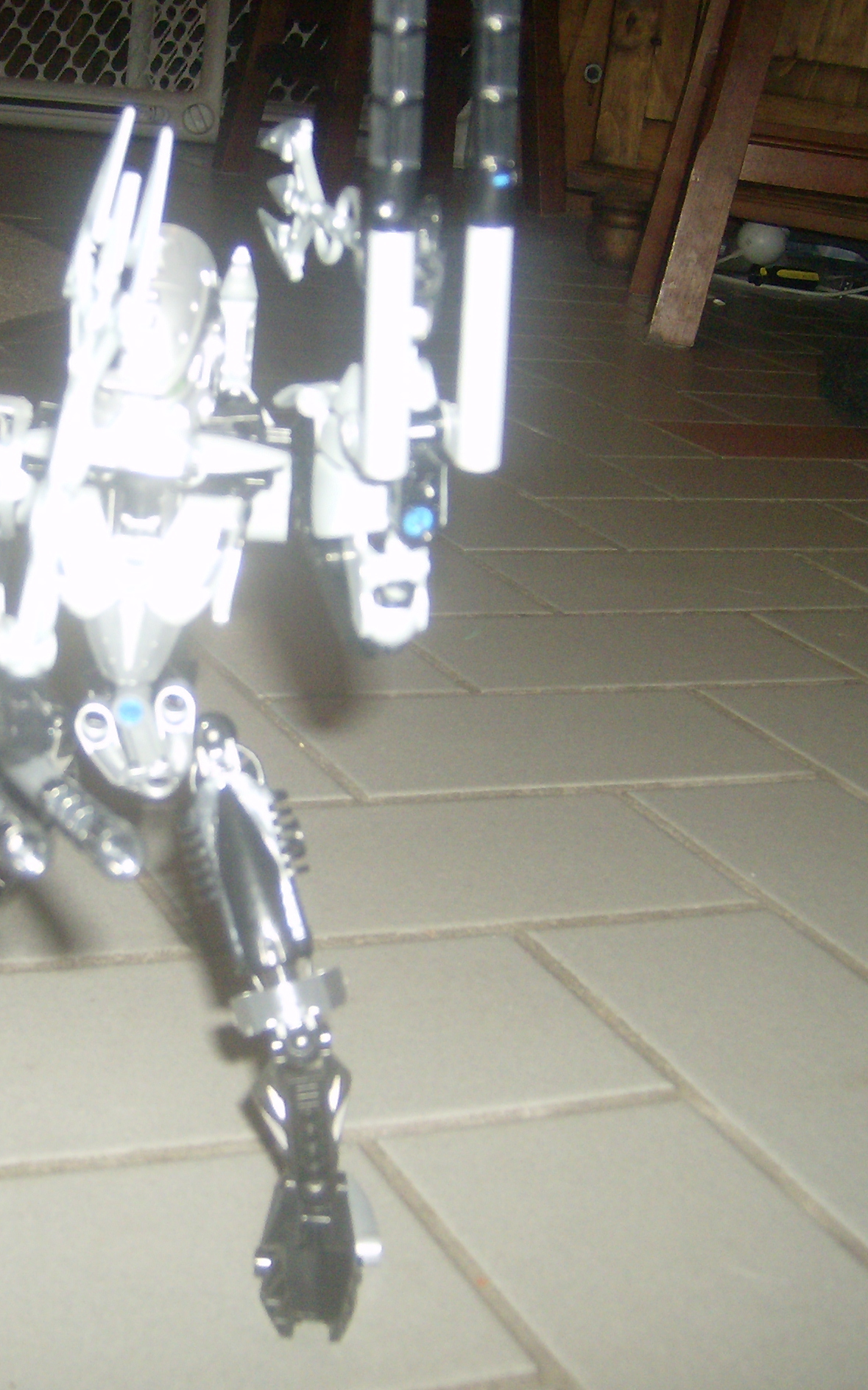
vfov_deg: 38.9
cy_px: 705
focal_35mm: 52
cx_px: 135
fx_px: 1968
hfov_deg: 24.4
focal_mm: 6
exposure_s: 1/60
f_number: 2.8
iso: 200
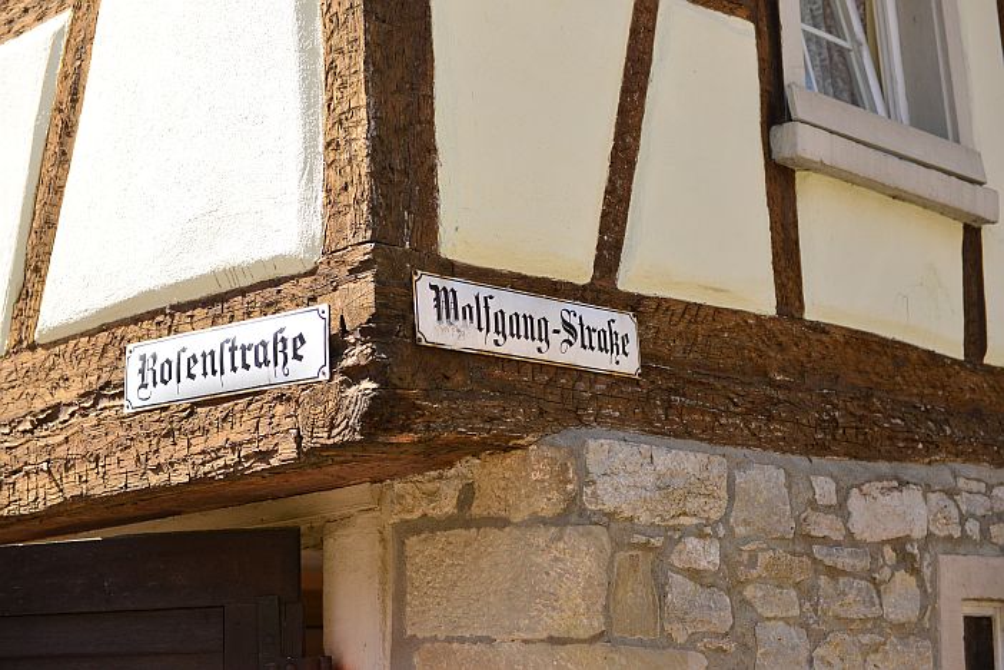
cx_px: 502
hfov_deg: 28.8
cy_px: 335
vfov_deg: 19.5
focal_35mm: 70
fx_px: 1952
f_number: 3.5
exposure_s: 1/4000
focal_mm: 70
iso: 900
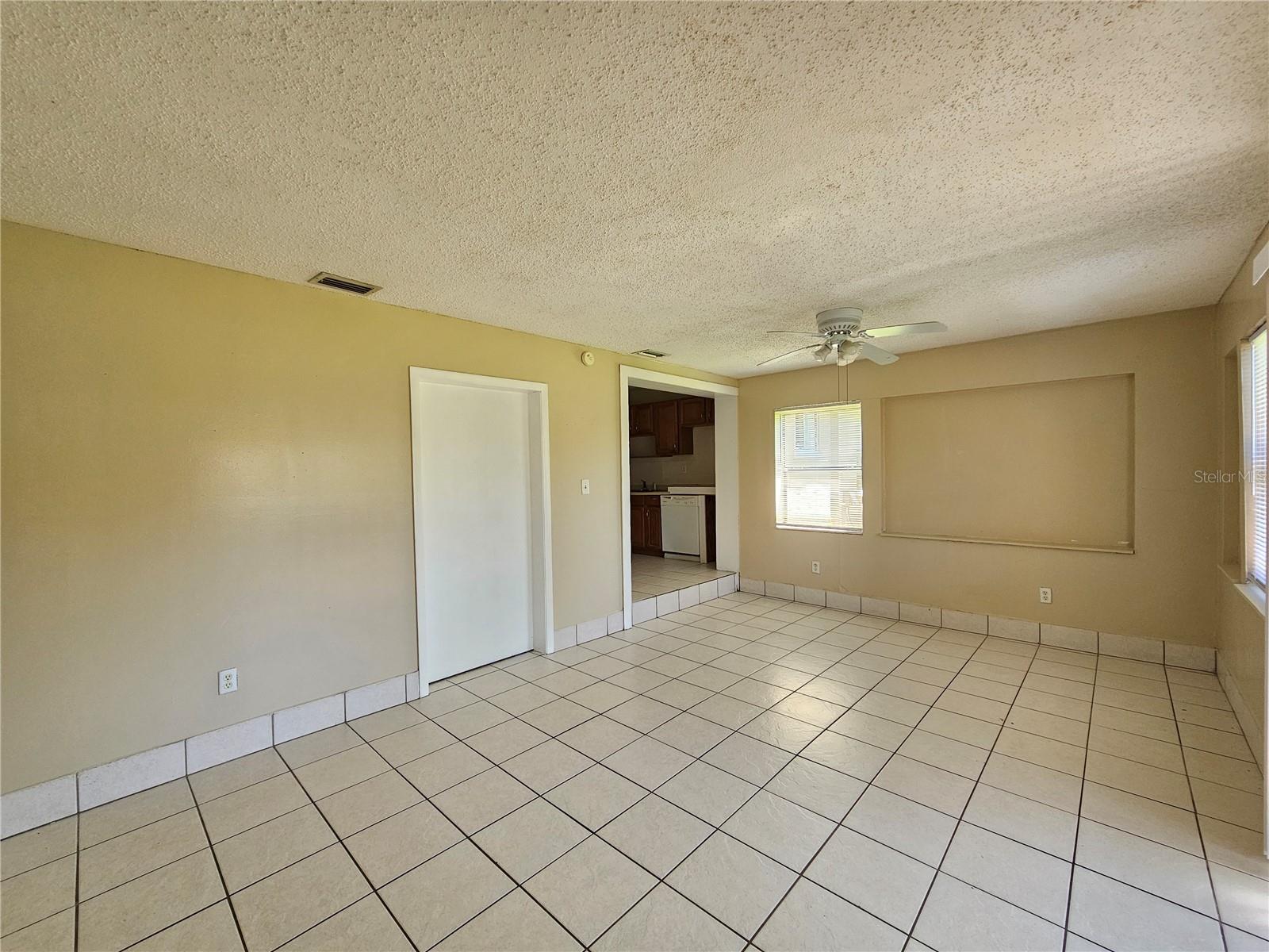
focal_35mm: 13
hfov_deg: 106.2
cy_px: 476
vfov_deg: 89.9
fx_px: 477
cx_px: 634
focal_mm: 2.2
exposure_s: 1/60
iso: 100
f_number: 2.2
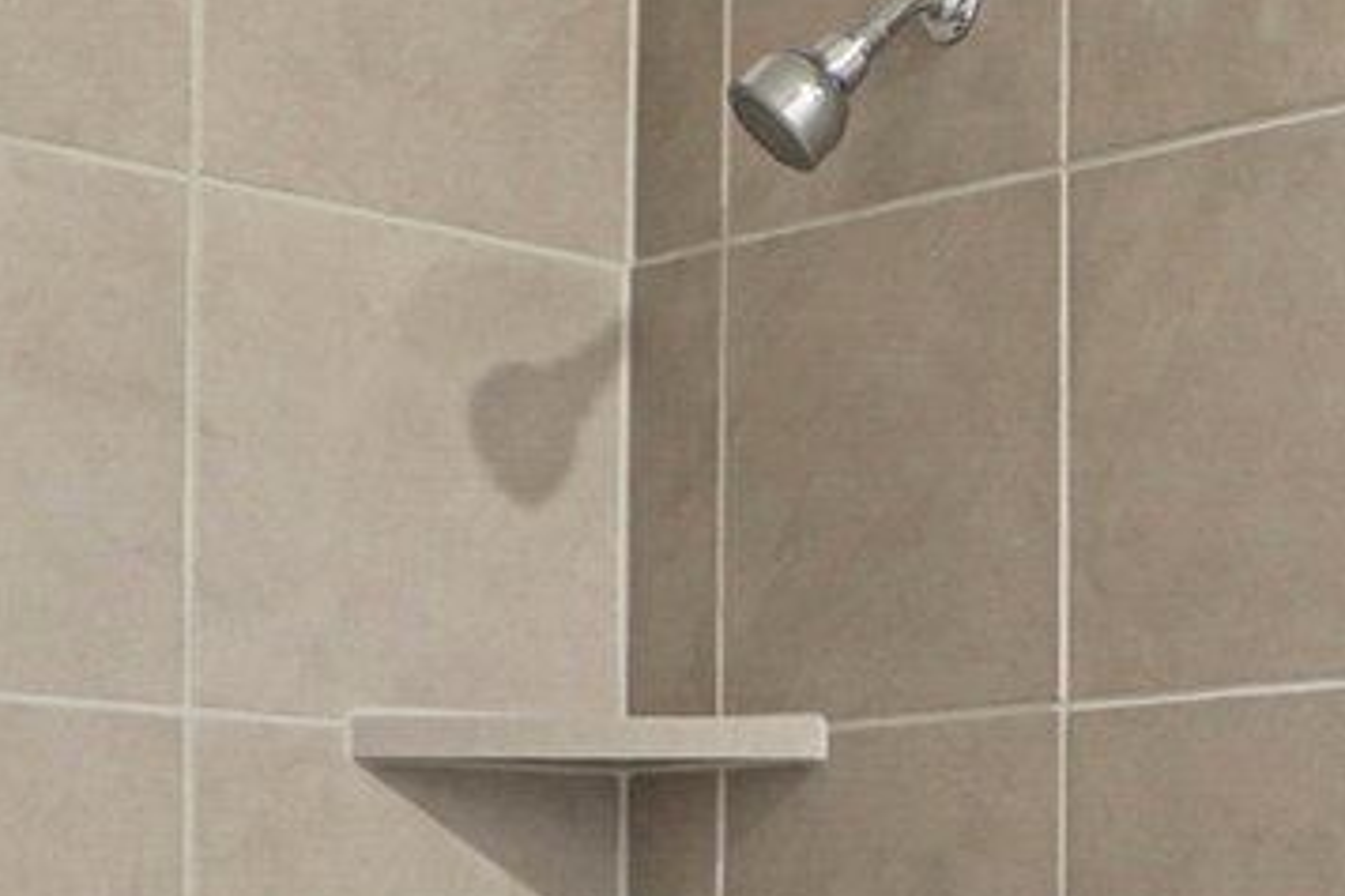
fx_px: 3213
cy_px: 1169
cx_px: 1891
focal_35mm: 86
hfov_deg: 20.8
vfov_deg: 15.1
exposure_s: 1/6
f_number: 8
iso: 400
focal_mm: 10
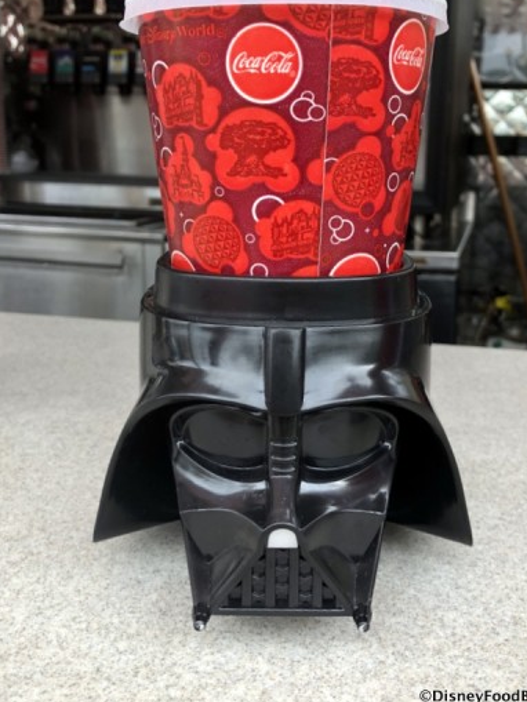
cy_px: 308
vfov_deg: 55.2
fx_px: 670
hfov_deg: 42.9
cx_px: 299
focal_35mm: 33
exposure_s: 1/120
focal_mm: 3.99
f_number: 1.8
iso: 40
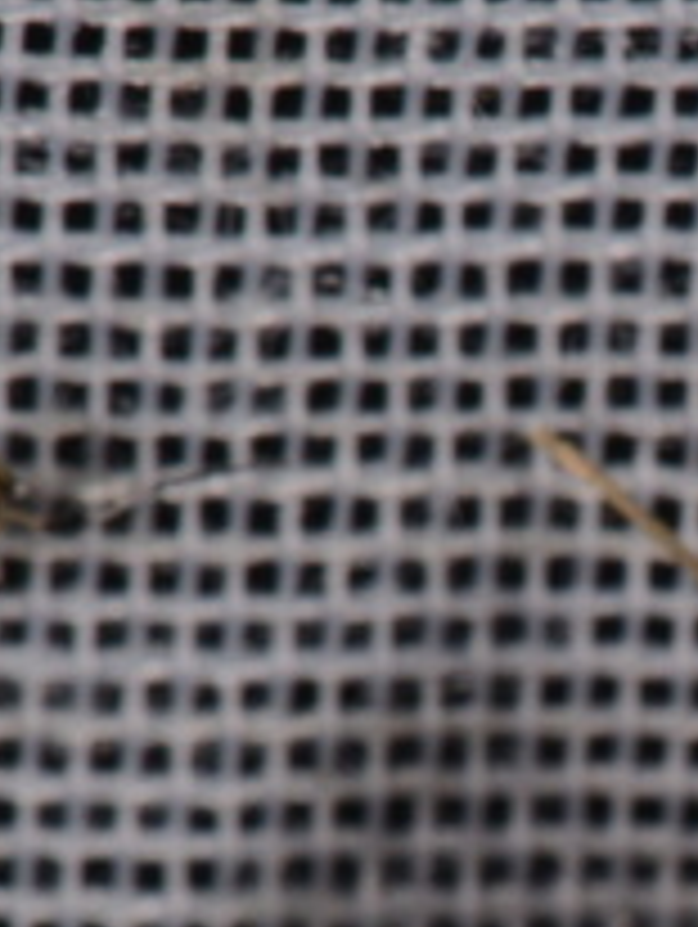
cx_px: 1247
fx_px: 12606
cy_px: 1098
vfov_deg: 4.2
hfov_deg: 3.2
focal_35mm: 470
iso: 100
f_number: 32
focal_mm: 85
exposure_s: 1/60
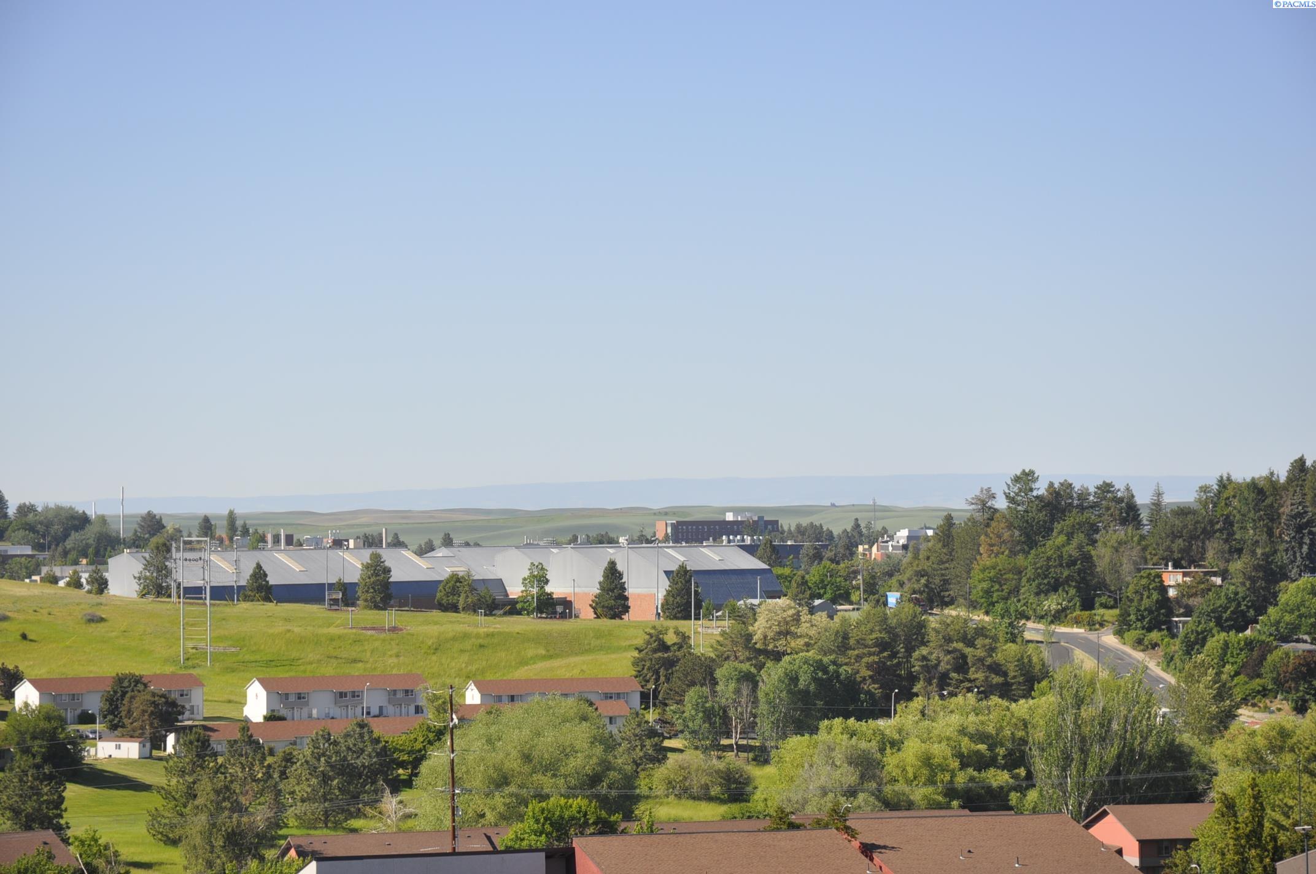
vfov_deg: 13.0
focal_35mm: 105
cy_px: 437
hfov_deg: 19.5
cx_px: 658
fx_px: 3834
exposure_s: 1/640
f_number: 6.3
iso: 200
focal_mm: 70
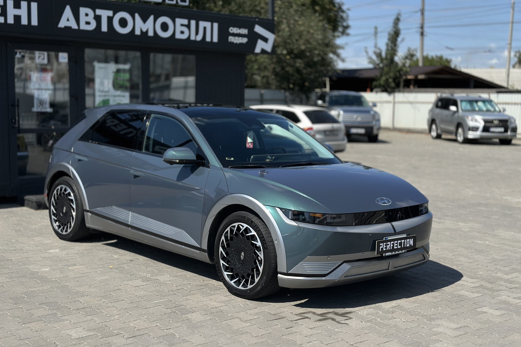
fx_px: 724
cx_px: 260
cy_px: 171
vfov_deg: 27.0
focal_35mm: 50
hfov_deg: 39.6
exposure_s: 1/8197
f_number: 1.78
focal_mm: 6.86
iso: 100
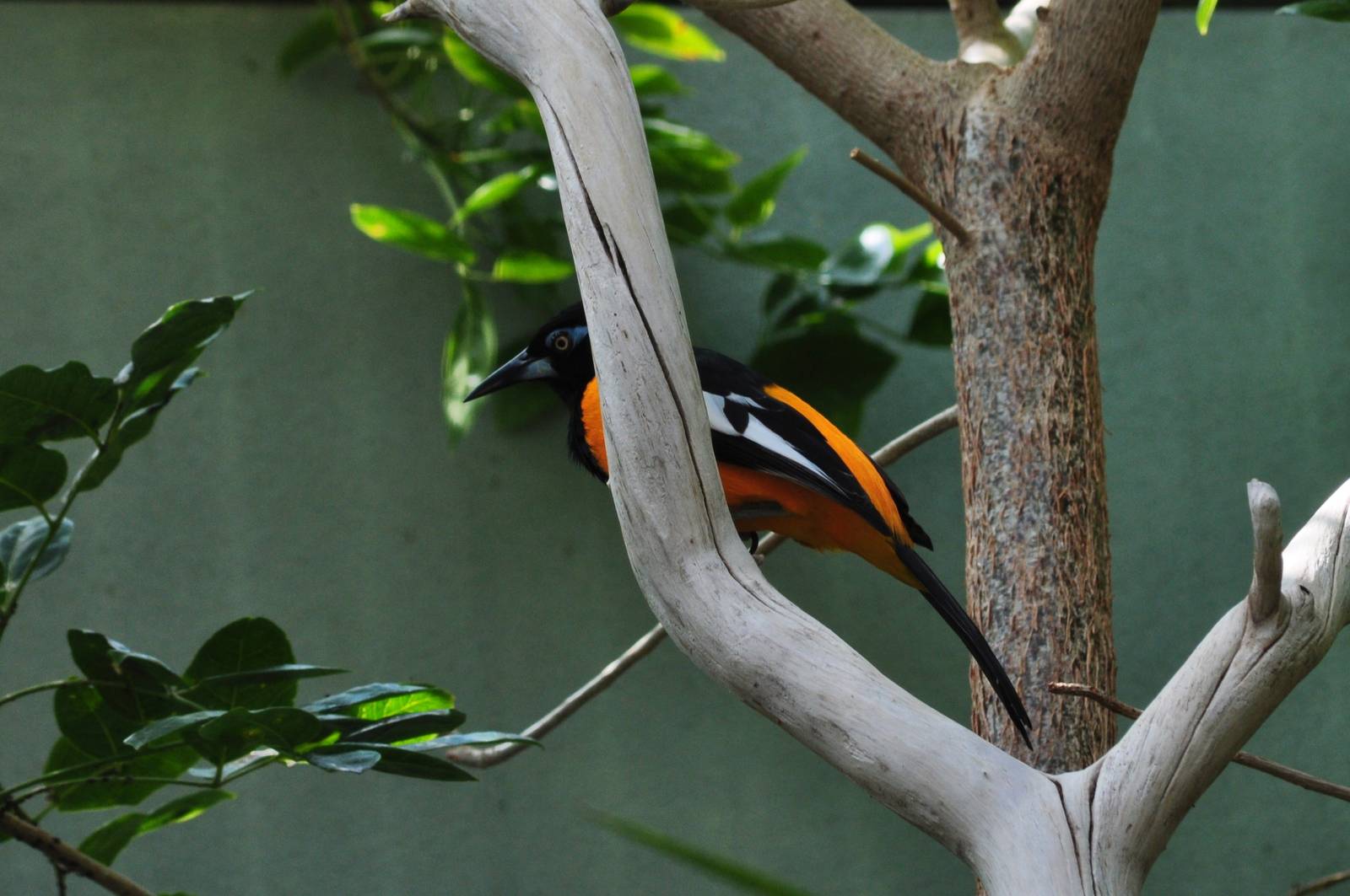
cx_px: 675
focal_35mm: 330
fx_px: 12361
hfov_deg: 6.3
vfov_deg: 4.2
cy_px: 448
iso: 400
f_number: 10
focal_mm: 220
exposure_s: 1/200
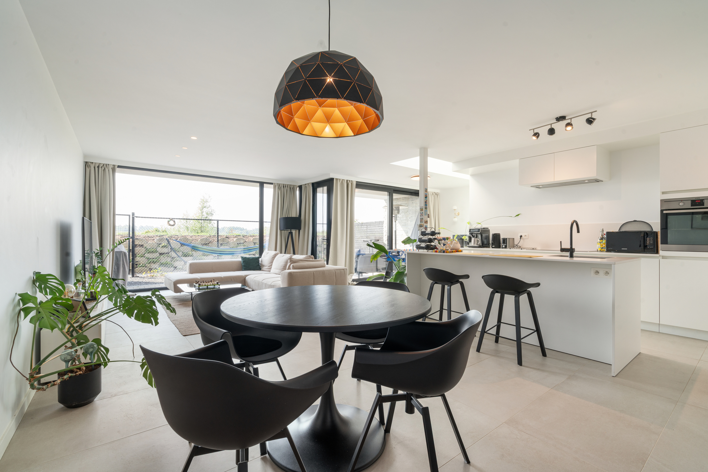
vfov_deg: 73.7
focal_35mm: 16
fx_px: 315
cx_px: 354
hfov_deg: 96.7
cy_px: 236
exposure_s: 1/2.5
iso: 250
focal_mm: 16
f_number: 11
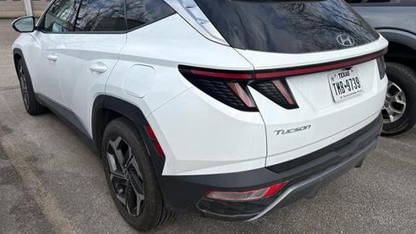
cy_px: 95
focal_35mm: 29
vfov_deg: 40.0
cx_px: 208
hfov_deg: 66.1
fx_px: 320
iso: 50
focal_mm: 5.96
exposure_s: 1/3279
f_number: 1.6
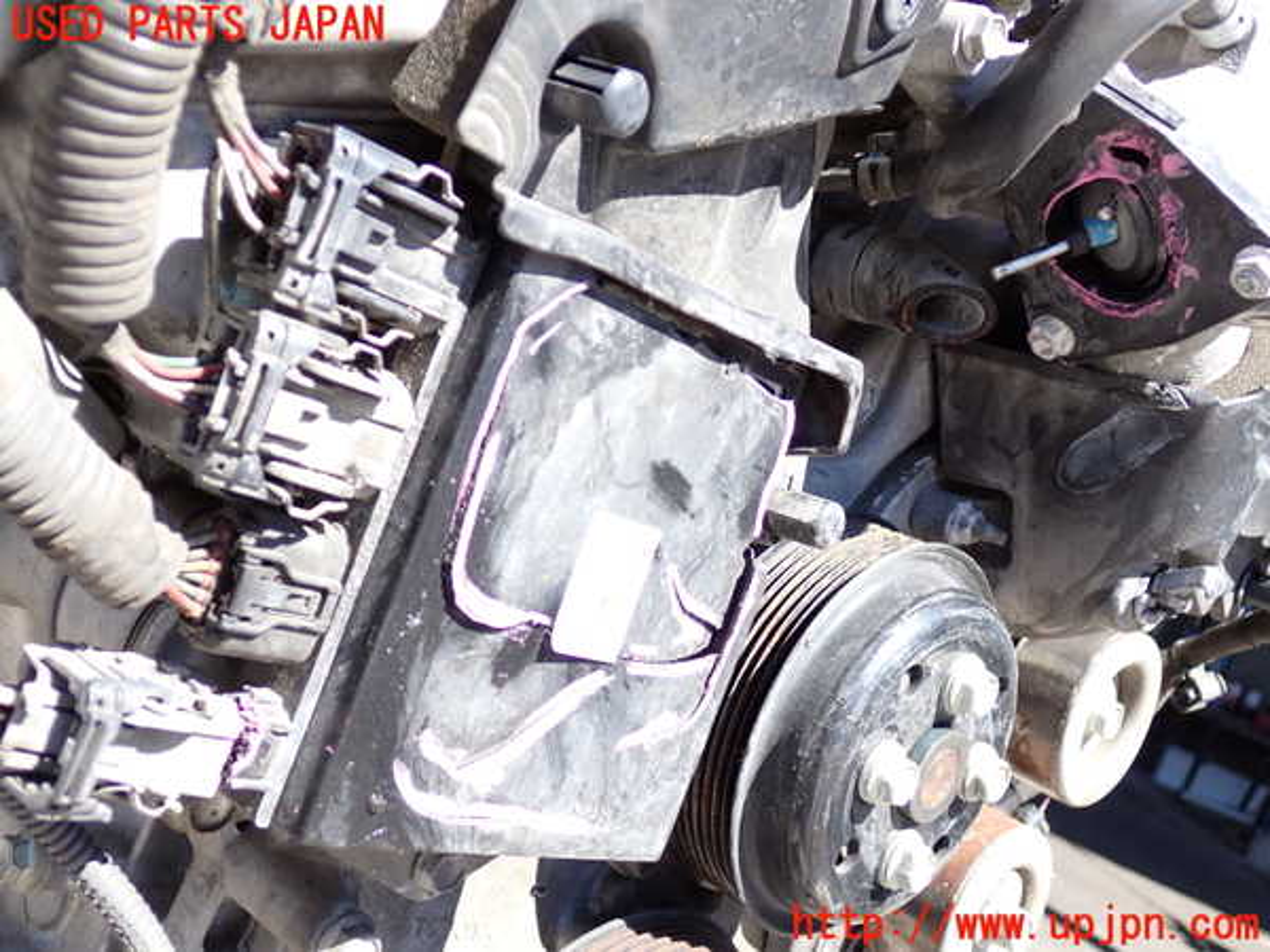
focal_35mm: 38
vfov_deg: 37.7
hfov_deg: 49.0
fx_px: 1394
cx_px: 635
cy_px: 476
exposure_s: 1/320
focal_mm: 6.83
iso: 100
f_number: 2.7
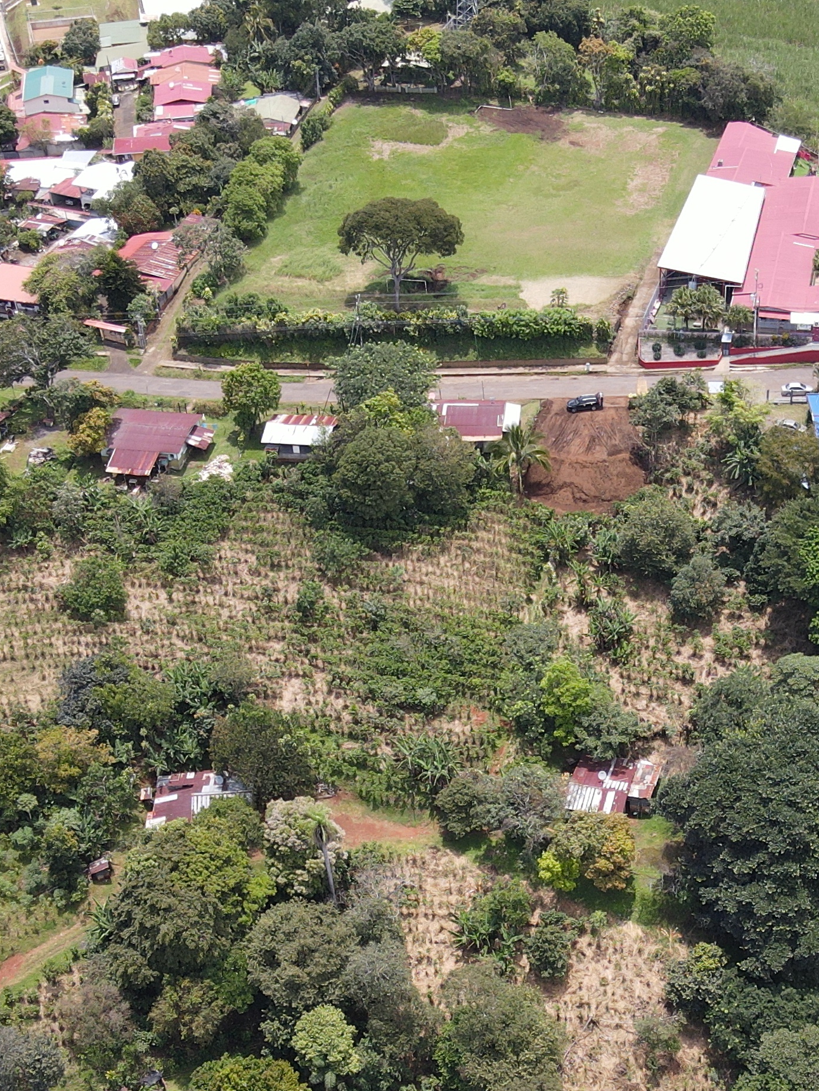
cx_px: 565
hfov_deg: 27.8
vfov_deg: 36.4
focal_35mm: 52
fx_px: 1640
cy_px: 732
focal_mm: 4.5
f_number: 2.8
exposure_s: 1/320
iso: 100
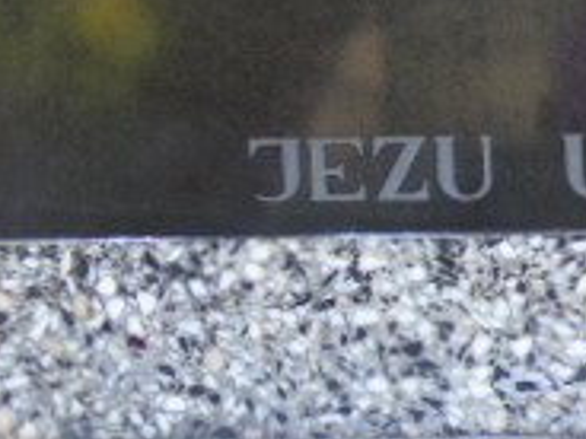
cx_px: 828
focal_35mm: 375
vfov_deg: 4.0
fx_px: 6348
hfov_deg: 5.2
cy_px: 64
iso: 80
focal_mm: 19
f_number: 4.4
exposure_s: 1/40
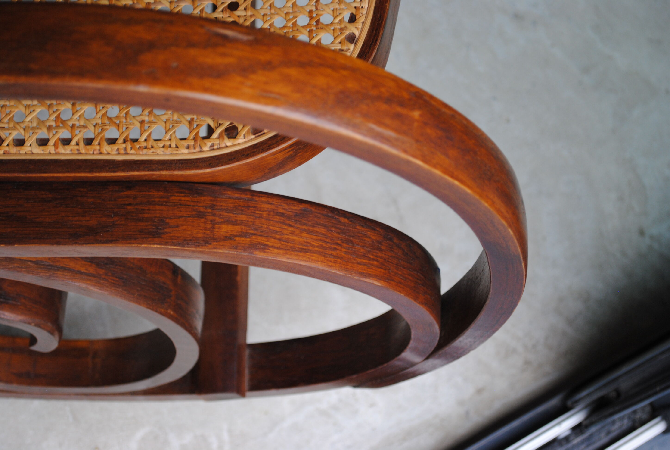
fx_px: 1343
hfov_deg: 28.0
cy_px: 225
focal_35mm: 72
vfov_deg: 19.0
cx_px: 335
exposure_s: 1/30
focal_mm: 48
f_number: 5.3
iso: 280
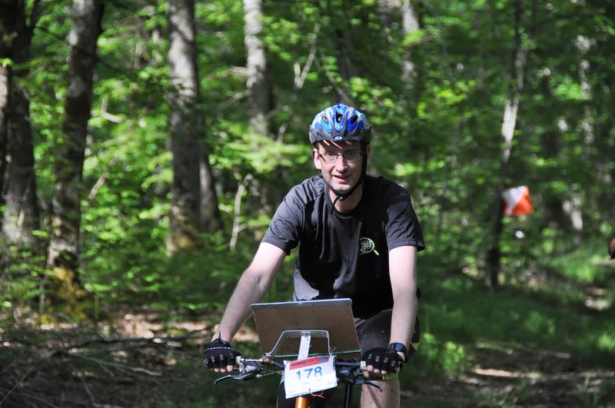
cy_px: 204
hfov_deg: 8.1
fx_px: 4350
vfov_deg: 5.4
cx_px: 308
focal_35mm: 255
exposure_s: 1/800
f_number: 5.6
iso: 800
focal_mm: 170
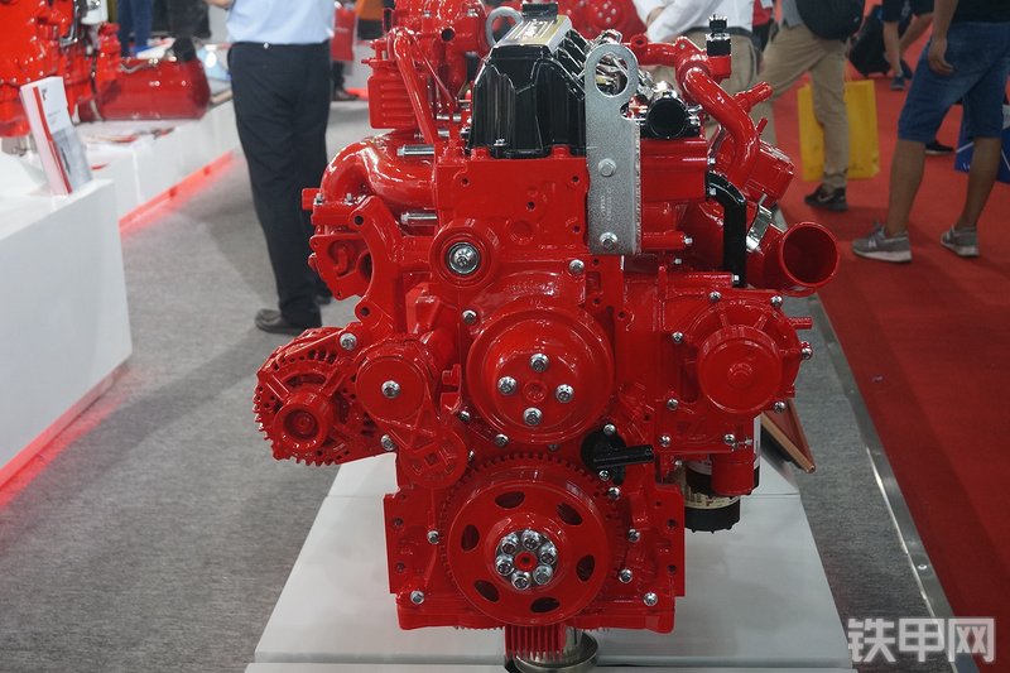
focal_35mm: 50
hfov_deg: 40.0
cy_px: 336
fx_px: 1388
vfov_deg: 27.2
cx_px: 505
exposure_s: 1/60
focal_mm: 33
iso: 1000
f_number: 5
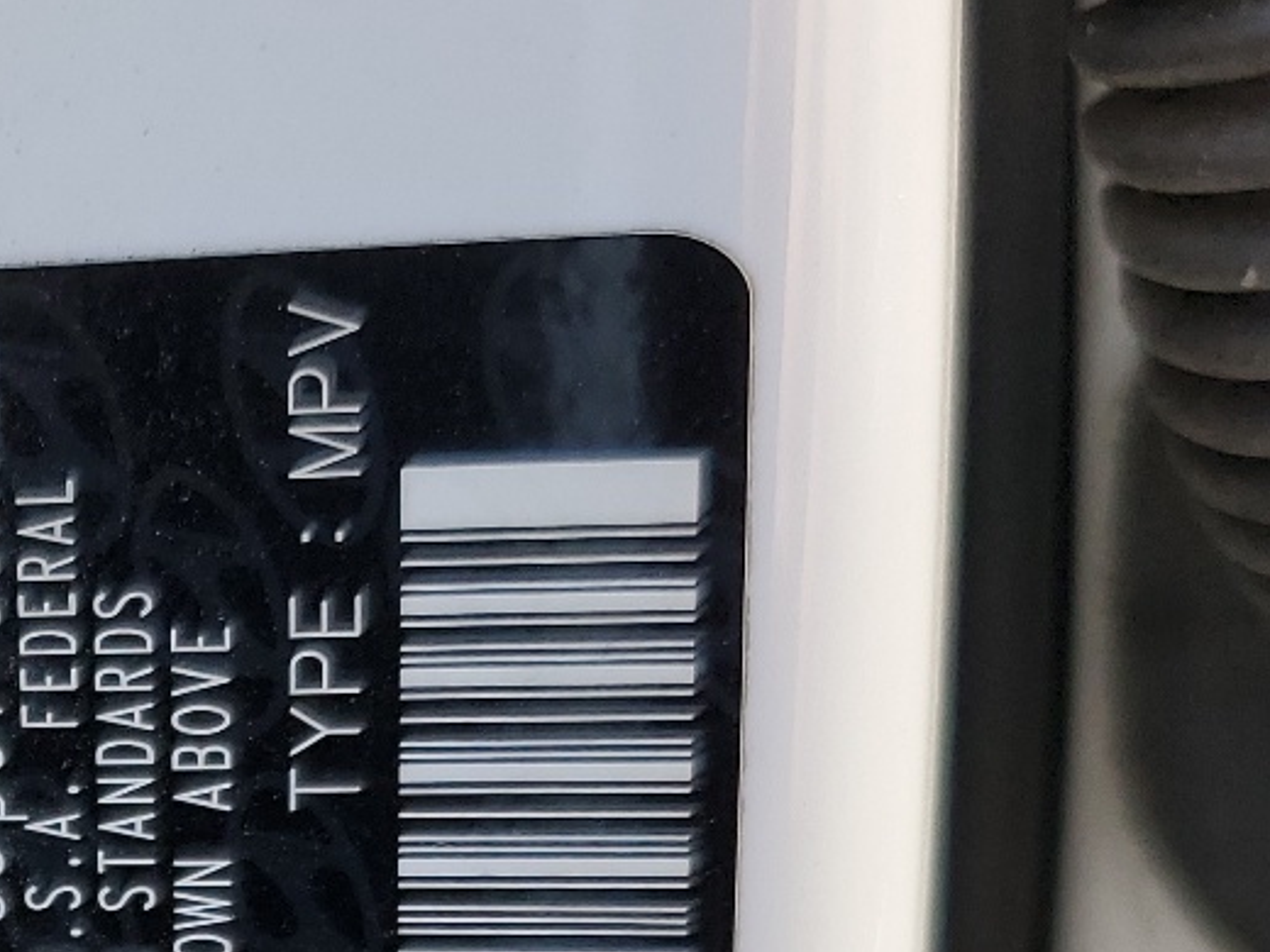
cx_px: -173
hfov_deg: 22.8
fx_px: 2935
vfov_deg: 16.9
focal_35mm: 80
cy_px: 1367
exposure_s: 1/323
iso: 50
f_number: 1.5
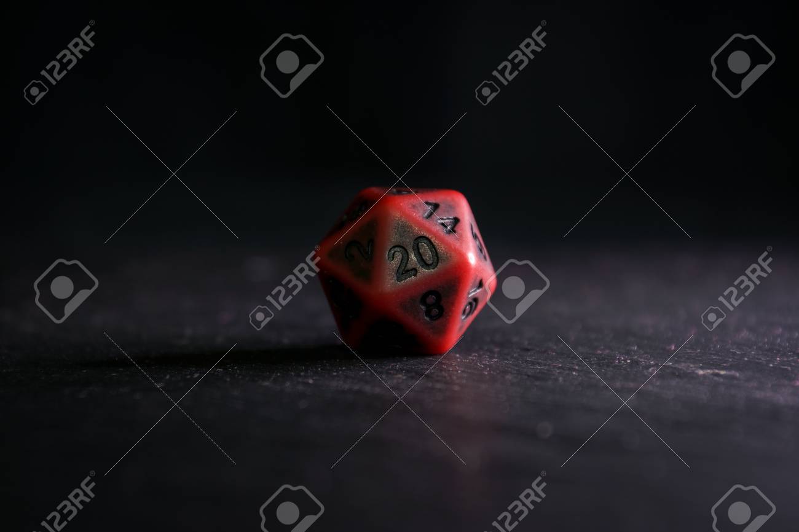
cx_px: 400
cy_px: 266
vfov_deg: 8.3
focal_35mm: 165
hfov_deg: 12.5
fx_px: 3661
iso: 50
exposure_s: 1/8
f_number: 5.6
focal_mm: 110
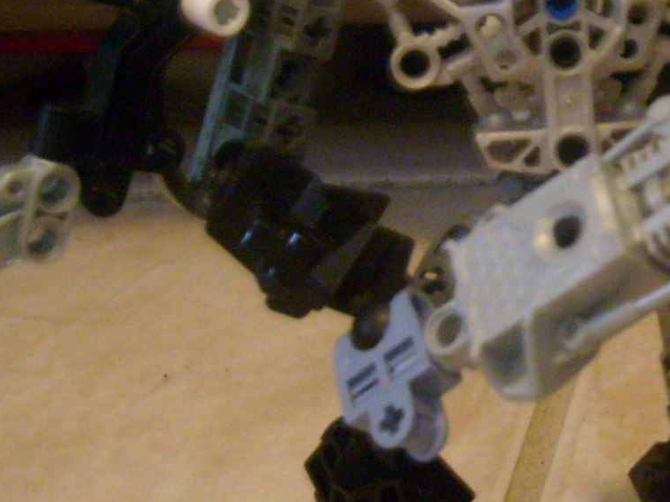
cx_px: 644
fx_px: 1838
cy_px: 173
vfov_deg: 15.5
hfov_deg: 20.1
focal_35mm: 95
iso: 200
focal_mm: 5.8
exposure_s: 1/2
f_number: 2.8
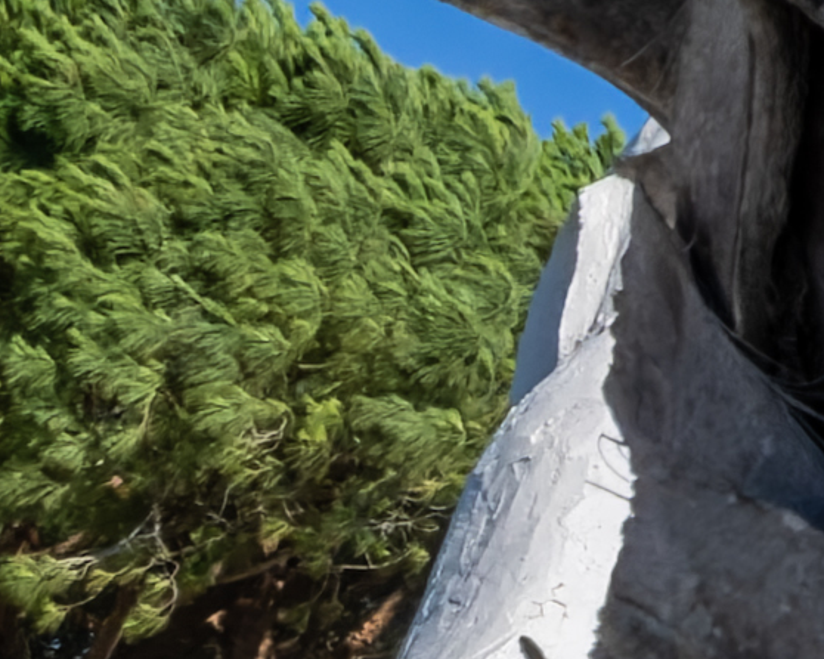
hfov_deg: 5.0
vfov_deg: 3.9
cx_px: -2020
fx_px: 8679
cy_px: 3181
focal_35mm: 356
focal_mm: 35
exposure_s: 1/1250
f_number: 16
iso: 800
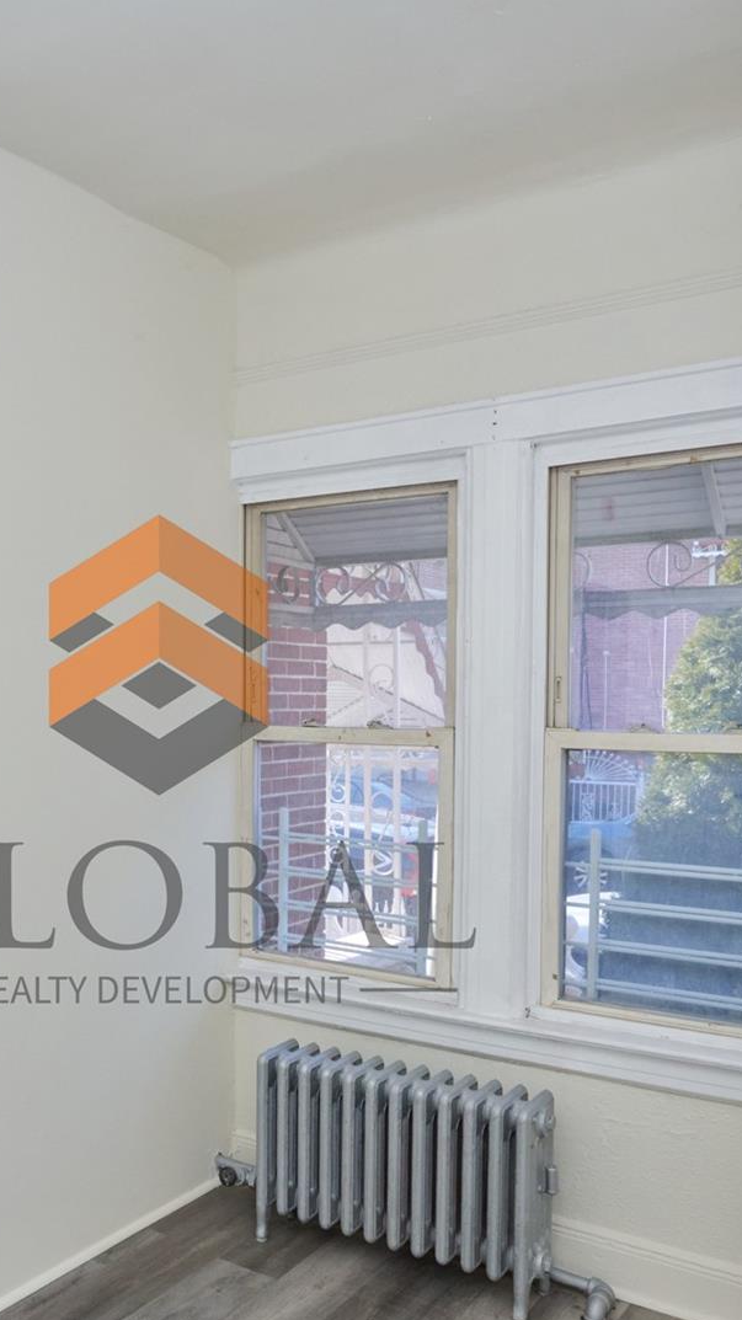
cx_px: 159
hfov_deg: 35.6
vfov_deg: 60.7
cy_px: 758
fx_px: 1120
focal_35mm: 32
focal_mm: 16
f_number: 16
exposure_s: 1/60
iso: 1600
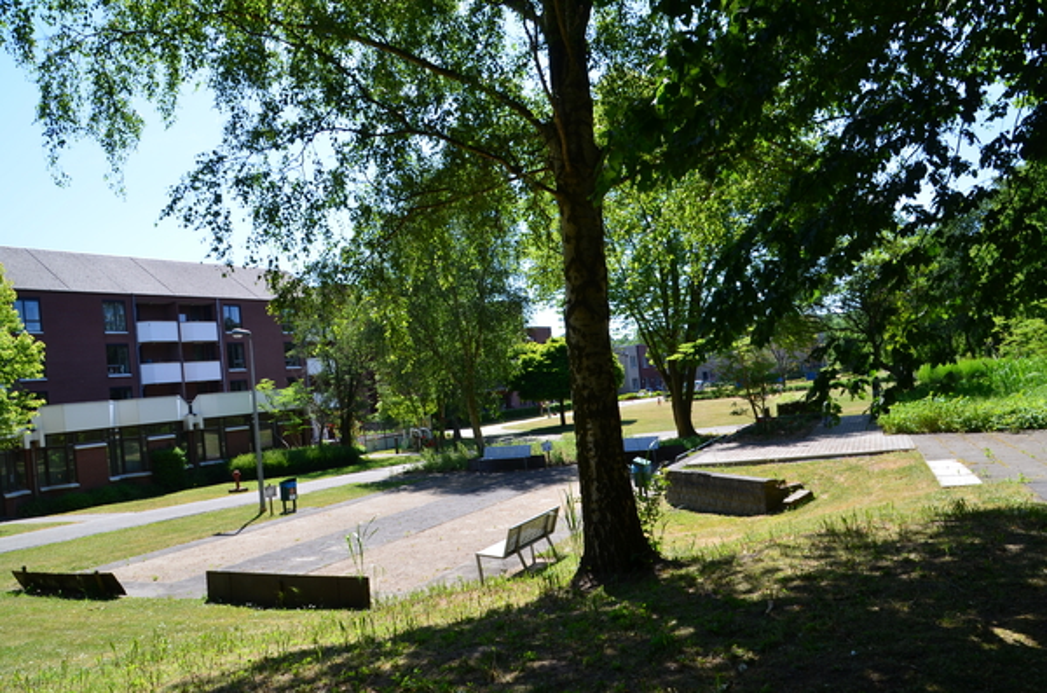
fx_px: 783
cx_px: 524
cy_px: 346
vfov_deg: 47.7
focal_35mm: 27
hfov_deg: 67.5
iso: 160
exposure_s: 1/125
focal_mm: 18
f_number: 11
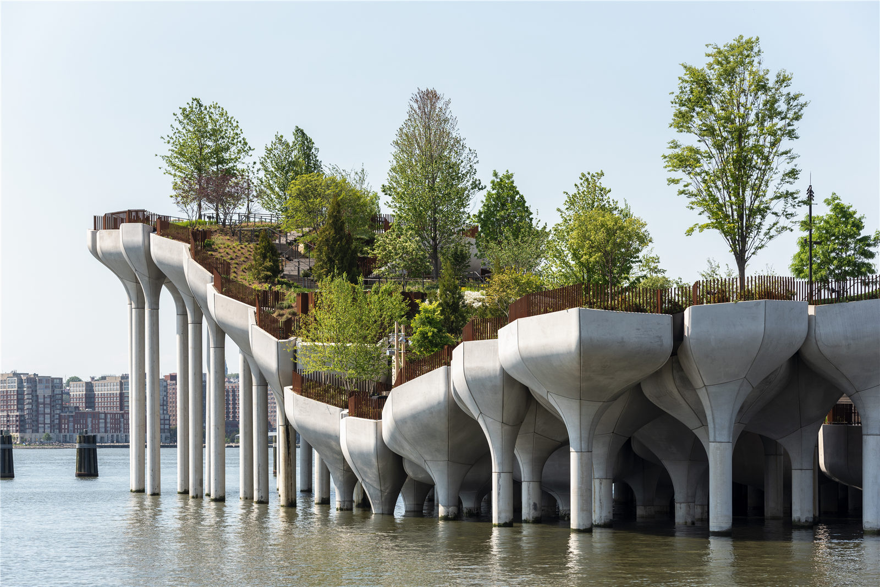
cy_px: 294
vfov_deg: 13.1
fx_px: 2567
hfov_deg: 19.4
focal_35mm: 105
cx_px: 440
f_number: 6.3
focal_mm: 105
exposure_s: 1/800
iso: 200
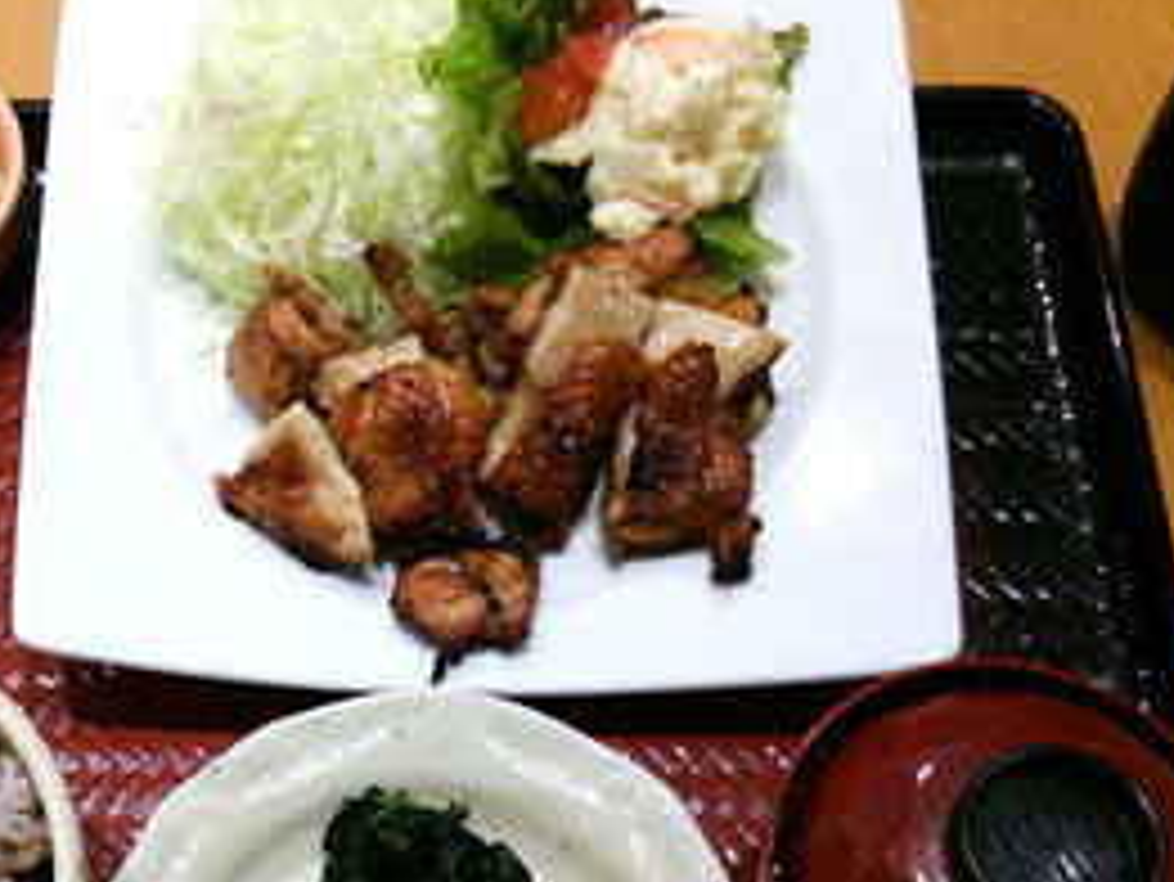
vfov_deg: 31.0
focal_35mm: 46
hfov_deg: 40.4
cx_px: 342
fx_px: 1561
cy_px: 662
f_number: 1.94
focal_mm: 4.06
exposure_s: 1/59
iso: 64
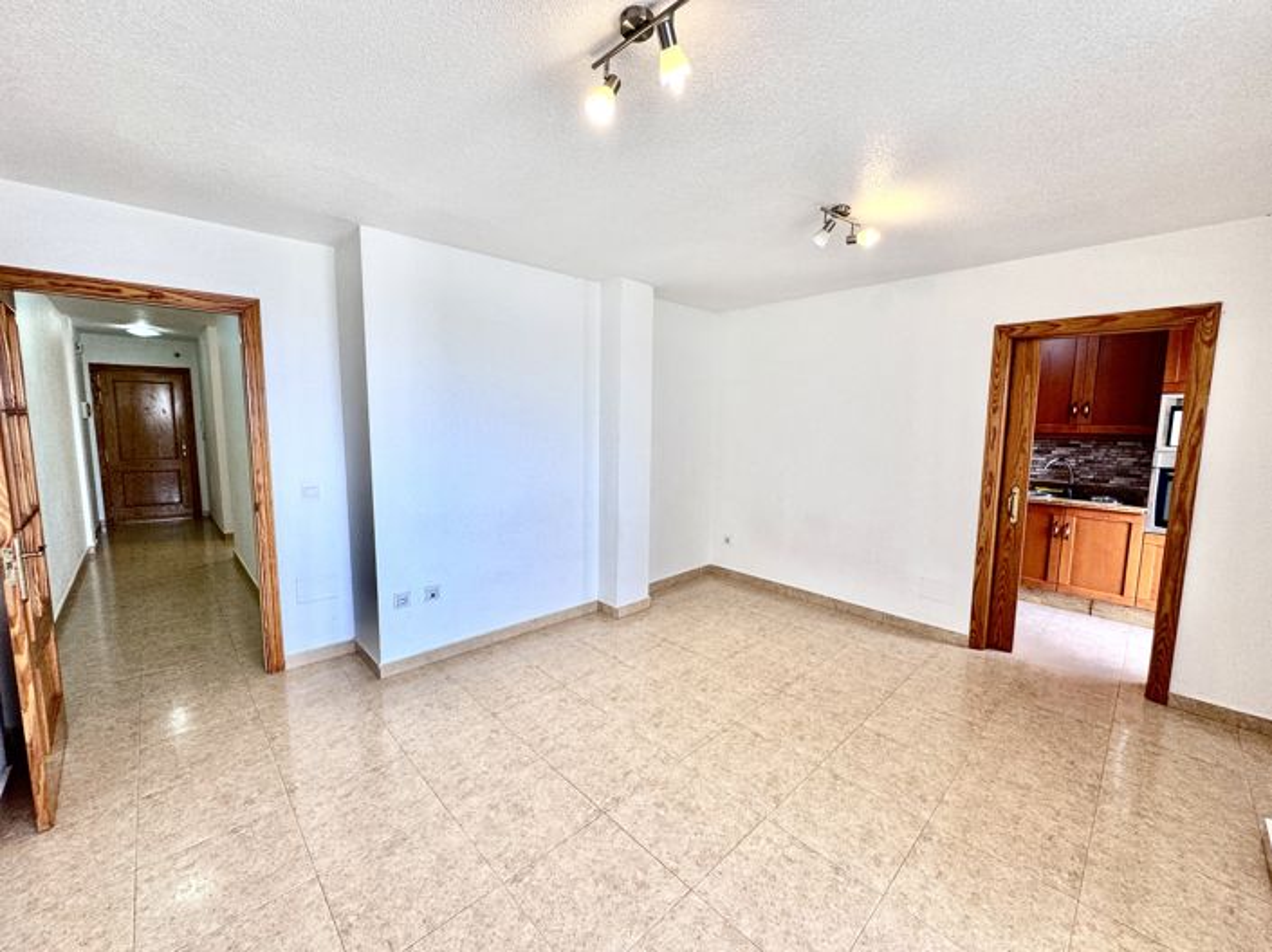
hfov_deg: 102.1
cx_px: 636
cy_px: 476
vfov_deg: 85.6
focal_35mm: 14
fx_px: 514
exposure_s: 1/100
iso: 80
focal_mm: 2.22
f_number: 2.2
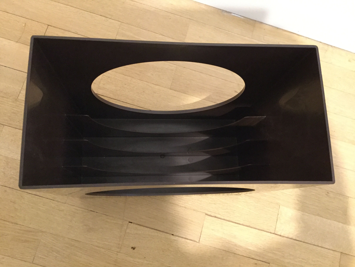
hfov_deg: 58.4
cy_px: 134
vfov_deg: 45.4
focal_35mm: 31
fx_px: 318
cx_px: 178
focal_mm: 3.3
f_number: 2.4
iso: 640
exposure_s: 1/17
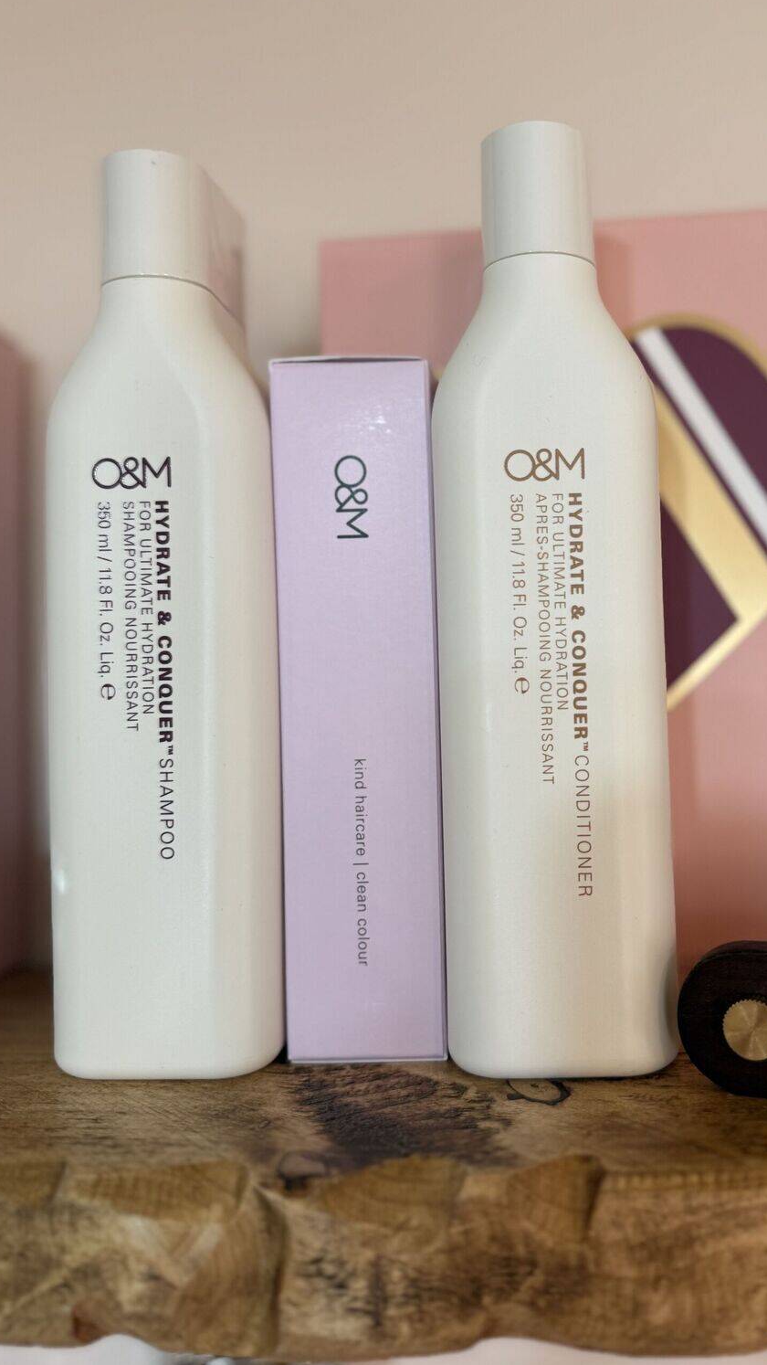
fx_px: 1013
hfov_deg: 40.9
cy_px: 645
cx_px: 522
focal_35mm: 28
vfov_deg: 67.9
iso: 125
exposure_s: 1/100
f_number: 1.78
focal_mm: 6.76
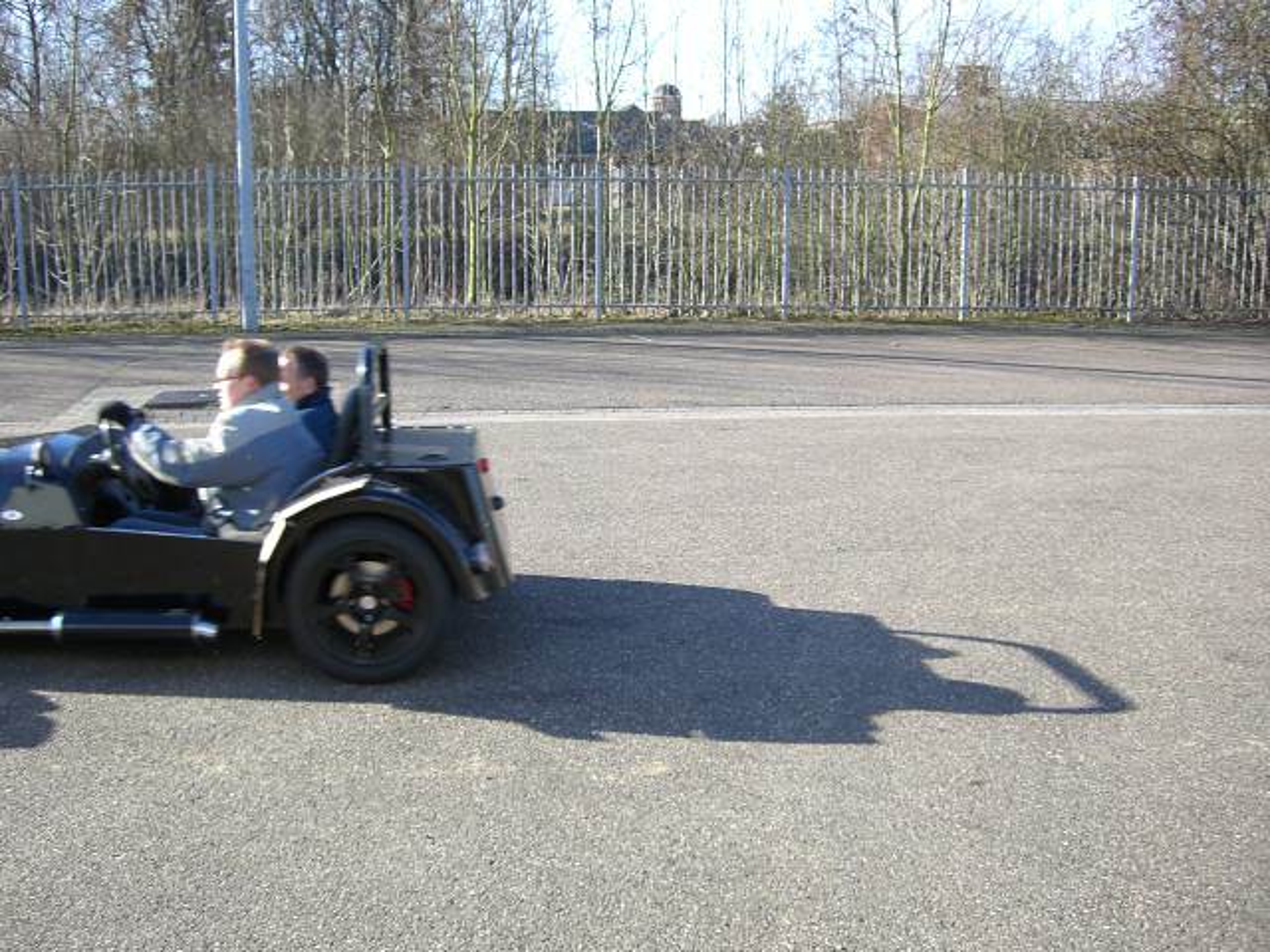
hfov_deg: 49.0
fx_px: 1394
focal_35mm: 38
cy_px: 476
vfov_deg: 37.7
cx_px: 635
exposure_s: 1/320
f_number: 2.7
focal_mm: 6.2
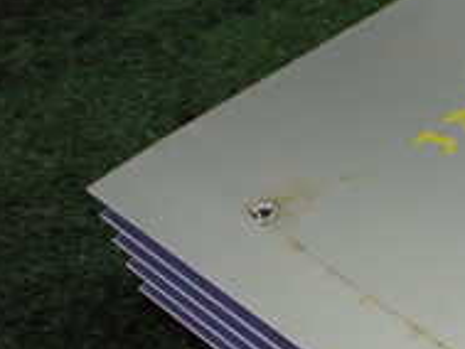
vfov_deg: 15.4
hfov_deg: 18.1
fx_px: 1277
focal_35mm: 95
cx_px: 723
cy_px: 297
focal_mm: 5.4
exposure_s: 1/125
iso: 800
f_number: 2.3
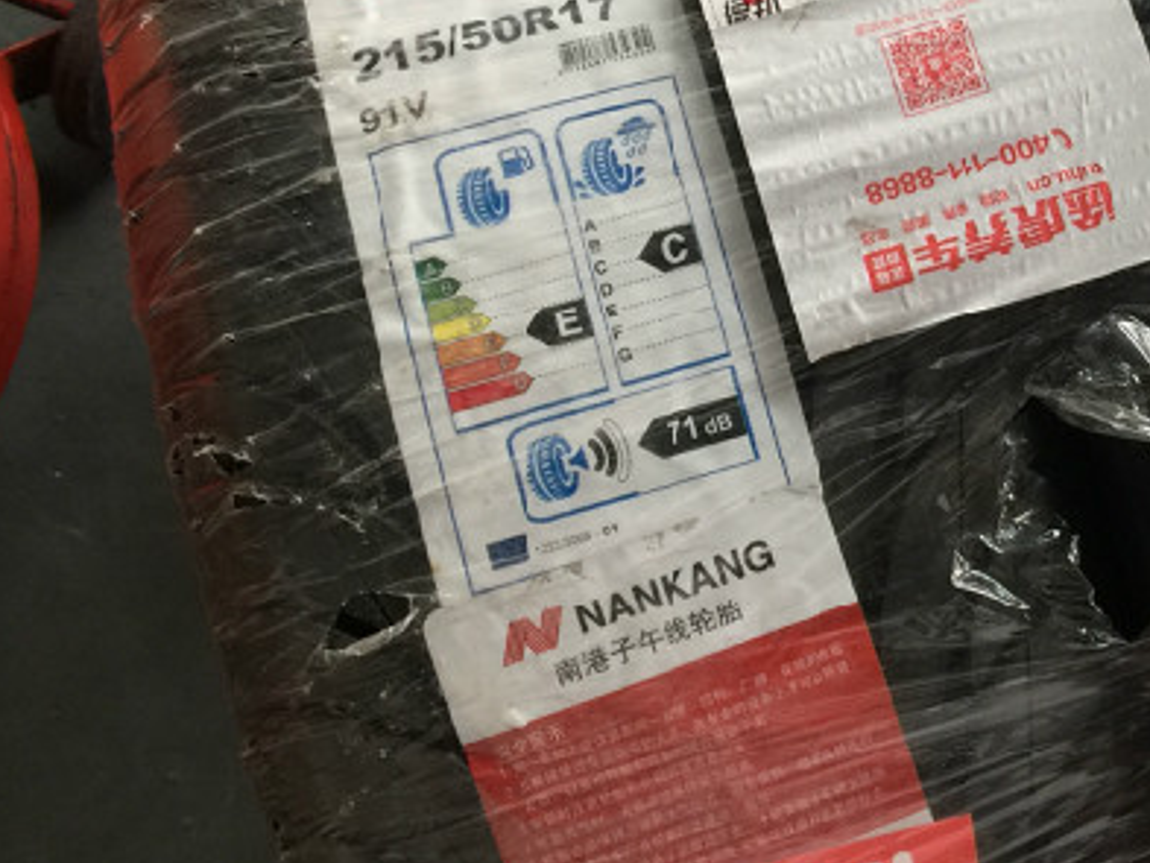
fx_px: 1961
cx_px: 1039
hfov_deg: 31.2
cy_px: 240
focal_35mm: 59
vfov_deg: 24.6
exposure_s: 1/33
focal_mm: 4.15
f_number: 2.2
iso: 50
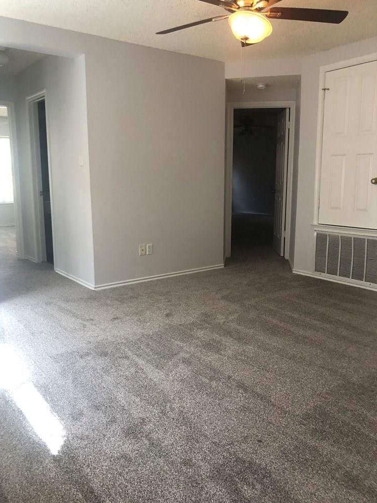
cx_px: 184
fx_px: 421
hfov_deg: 48.2
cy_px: 246
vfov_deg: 61.6
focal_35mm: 29
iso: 64
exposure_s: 1/15
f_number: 1.8
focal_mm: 3.99
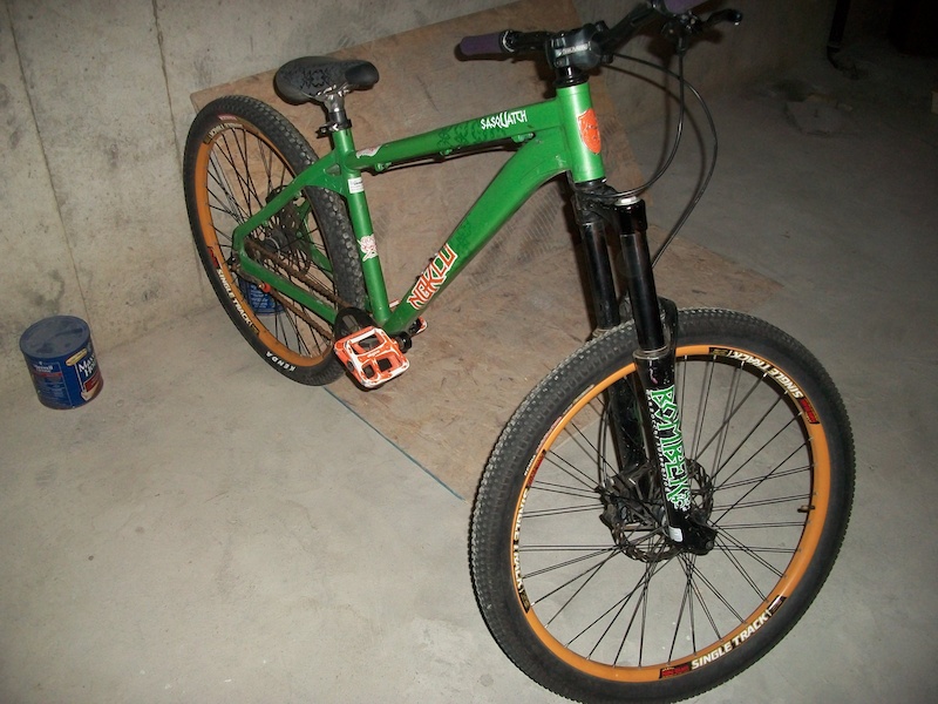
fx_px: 867
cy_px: 352
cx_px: 469
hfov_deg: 56.8
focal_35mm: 32
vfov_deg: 44.2
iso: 160
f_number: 2.9
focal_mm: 5.7
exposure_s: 1/30
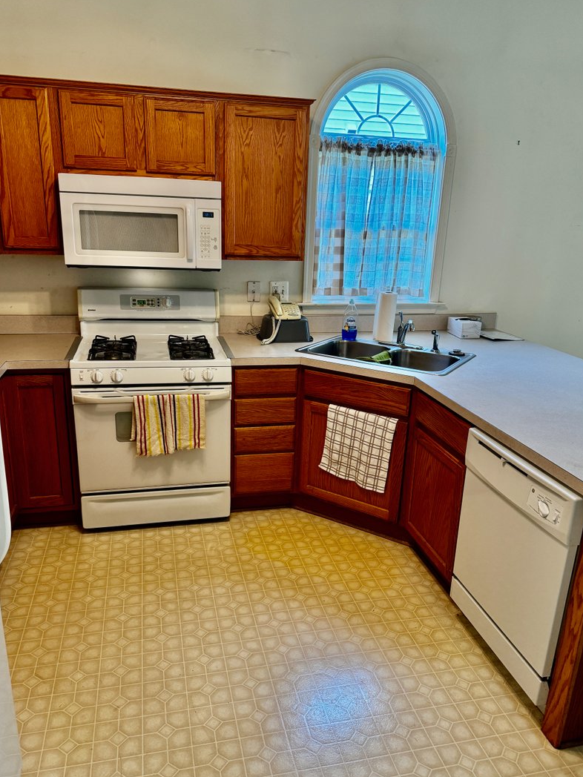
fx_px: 584
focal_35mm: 26
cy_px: 411
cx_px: 291
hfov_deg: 53.1
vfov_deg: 67.2
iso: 200
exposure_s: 1/120
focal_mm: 6.76
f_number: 1.78
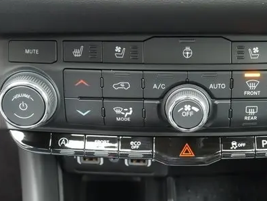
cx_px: 185
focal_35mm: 68
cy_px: 85
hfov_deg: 28.3
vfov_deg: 21.6
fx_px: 525
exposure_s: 1/30
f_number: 5
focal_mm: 21
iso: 3200
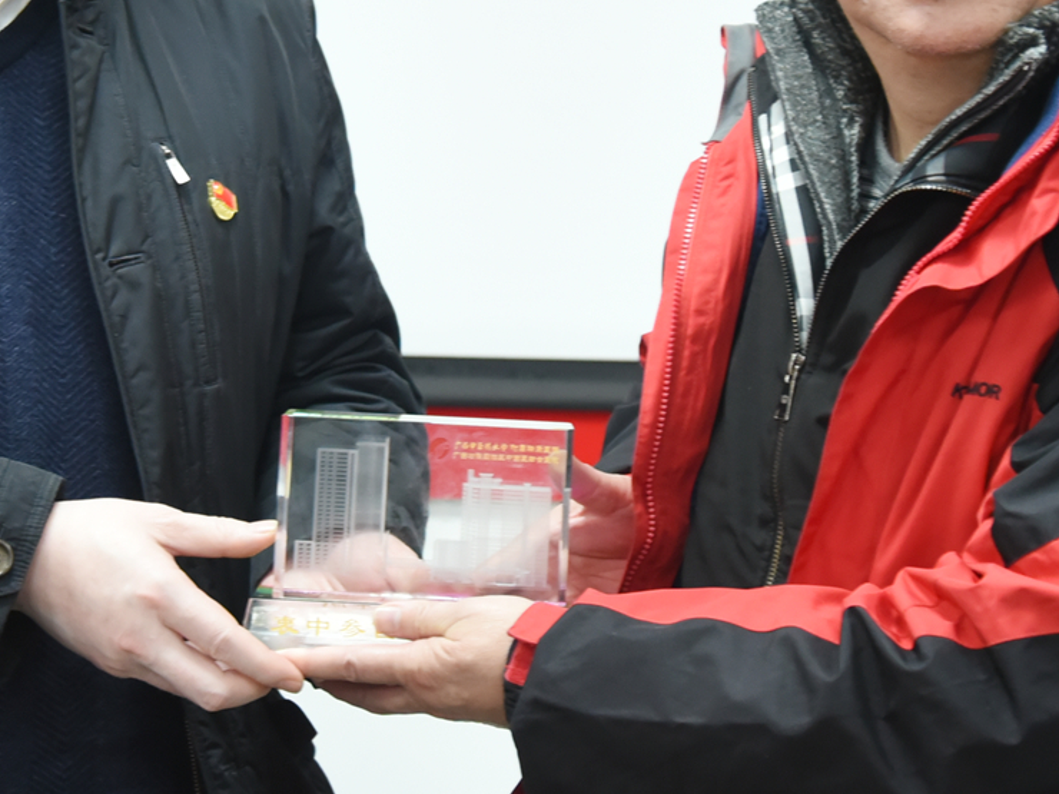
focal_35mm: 117
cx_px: 482
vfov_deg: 12.6
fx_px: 3579
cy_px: 192
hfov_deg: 16.8
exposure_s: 1/50
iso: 1600
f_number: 4.2
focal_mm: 45
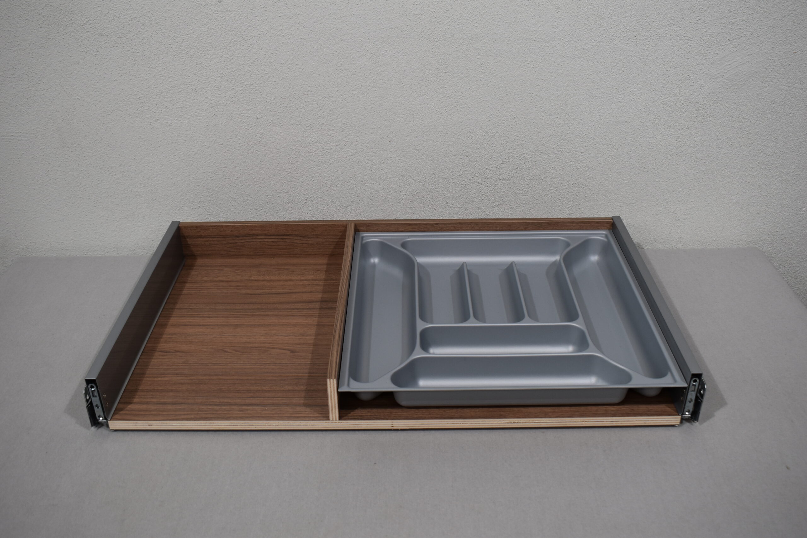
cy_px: 269
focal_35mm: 34
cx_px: 404
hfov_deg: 55.1
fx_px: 773
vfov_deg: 38.4
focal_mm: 23
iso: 320
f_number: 5.6
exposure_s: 1/125
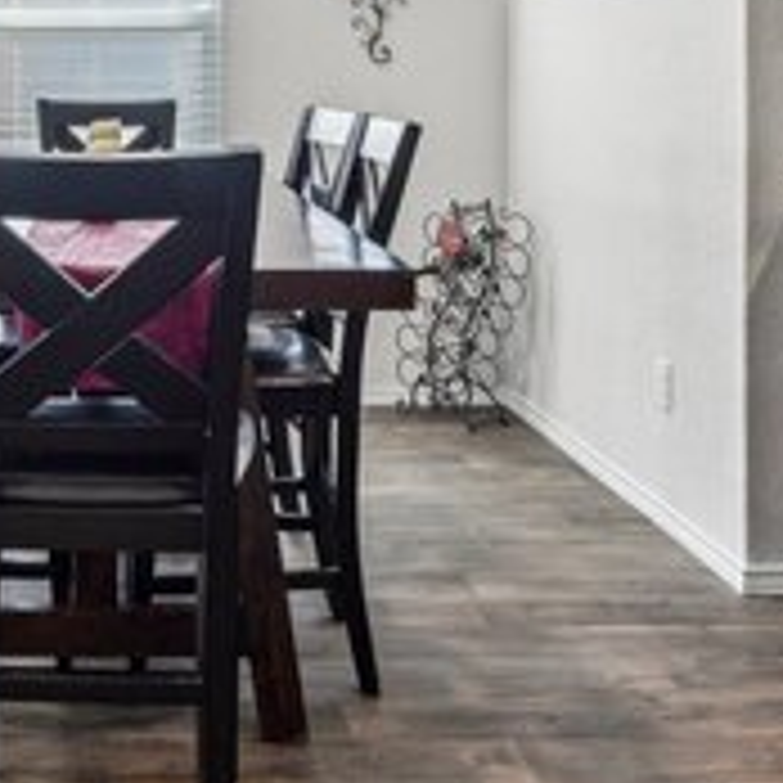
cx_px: 94
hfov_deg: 30.9
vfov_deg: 30.6
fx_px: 1356
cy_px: 65
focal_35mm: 53
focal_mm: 17
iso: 1400
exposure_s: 1/20
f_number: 8
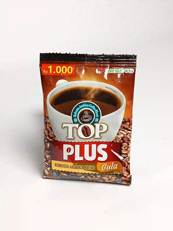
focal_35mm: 43
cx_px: 86
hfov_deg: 33.6
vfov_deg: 43.9
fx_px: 287
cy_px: 116
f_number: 1.7
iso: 210
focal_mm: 5.24
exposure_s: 1/100
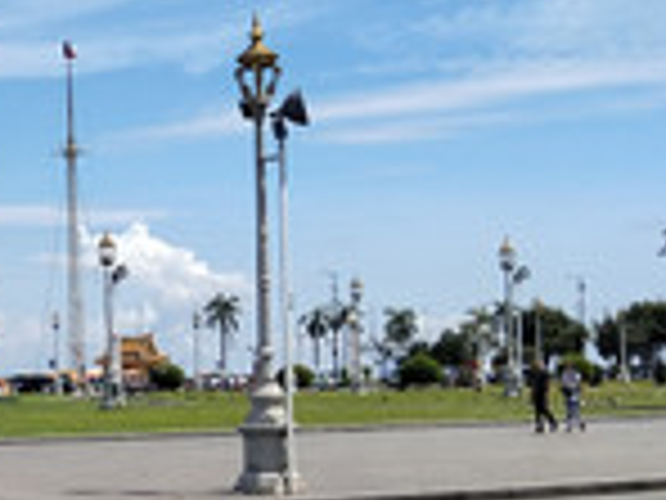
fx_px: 1885
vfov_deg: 15.0
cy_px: 376
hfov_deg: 17.2
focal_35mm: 98
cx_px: -454
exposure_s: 1/1380
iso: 50
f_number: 1.8
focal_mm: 4.22
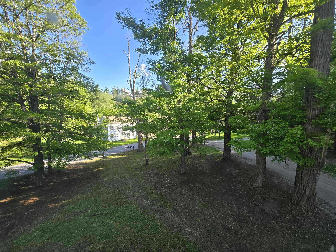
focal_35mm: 13
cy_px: 126
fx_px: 126
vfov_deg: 89.9
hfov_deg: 106.2
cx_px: 168
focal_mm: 2.2
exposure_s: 1/393
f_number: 2.2
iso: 50
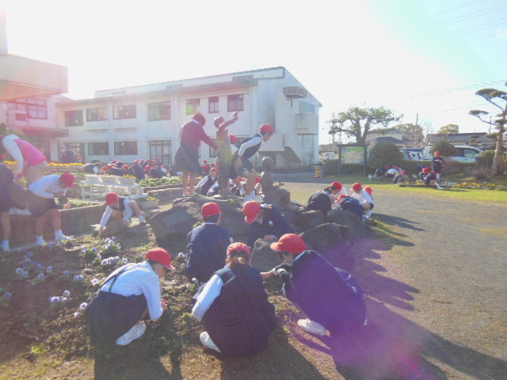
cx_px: 254
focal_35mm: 25
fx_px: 366
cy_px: 190
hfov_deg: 69.4
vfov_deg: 54.9
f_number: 3.5
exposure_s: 1/500
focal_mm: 4.5
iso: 125
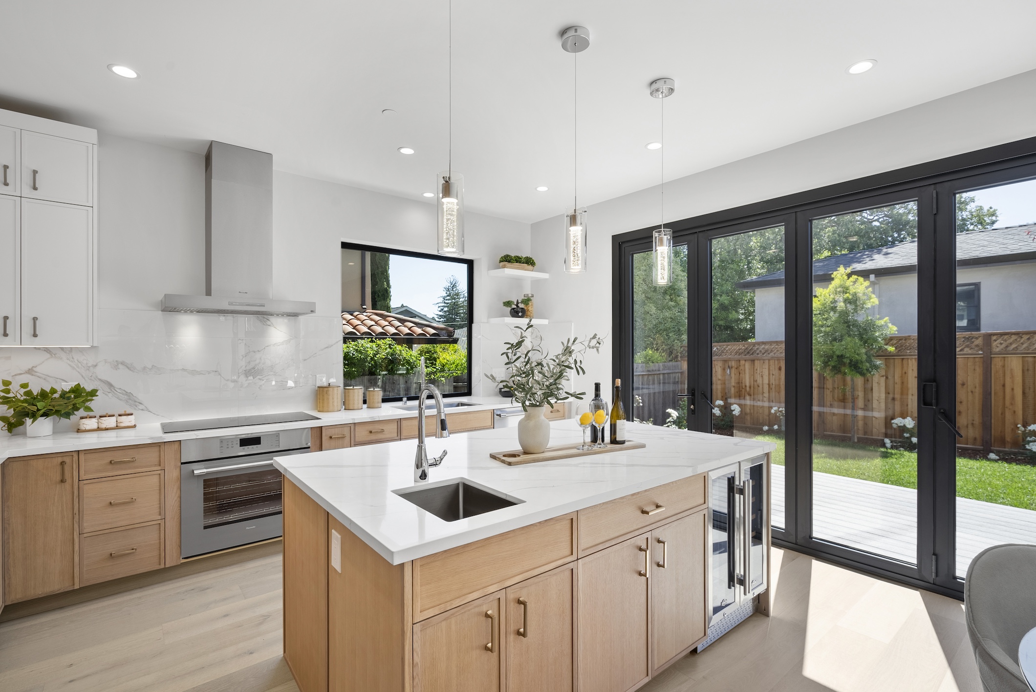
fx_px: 461
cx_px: 518
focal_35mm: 16
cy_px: 346
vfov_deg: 73.8
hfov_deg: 96.7
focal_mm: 16
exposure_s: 1/10
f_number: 8
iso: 100
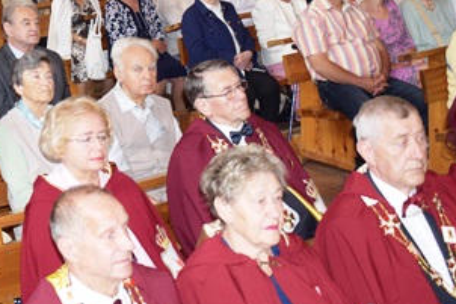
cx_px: -23
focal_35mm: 91
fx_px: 1156
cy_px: -45
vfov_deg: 14.5
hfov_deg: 21.4
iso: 400
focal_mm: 23
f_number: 3.8
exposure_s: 1/60
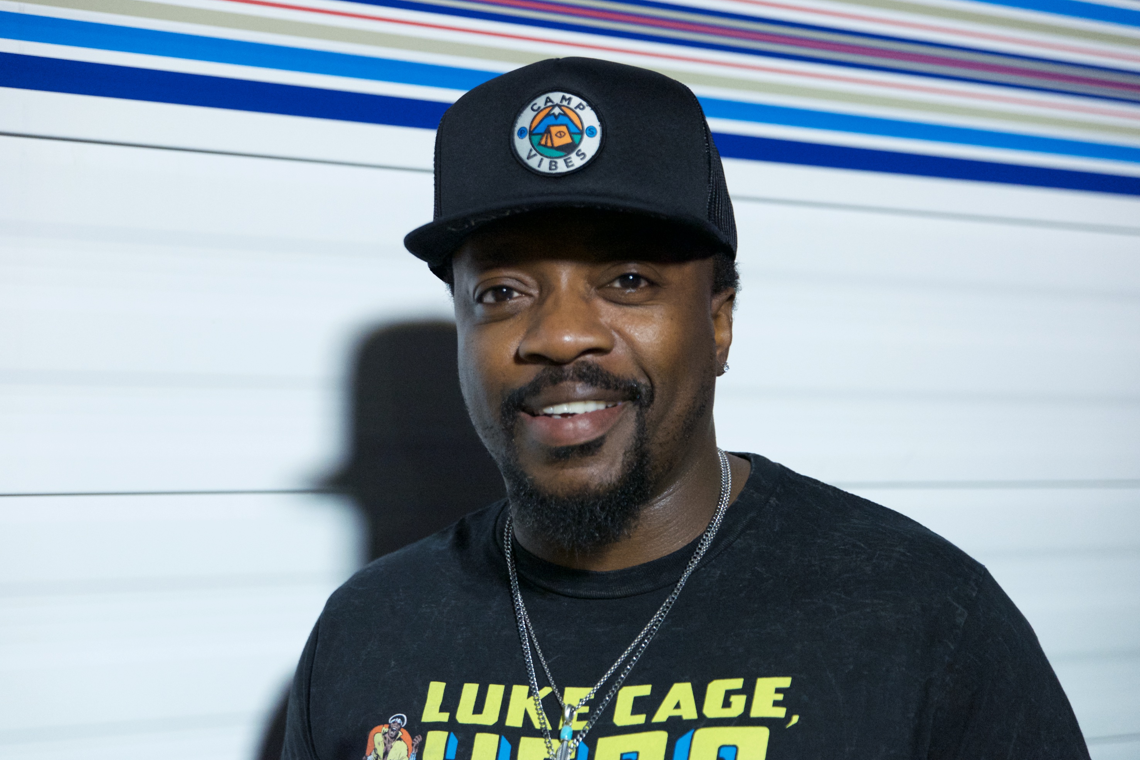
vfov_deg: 18.9
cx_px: 566
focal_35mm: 72
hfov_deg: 28.1
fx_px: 2280
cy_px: 378
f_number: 3.8
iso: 6400
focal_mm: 71
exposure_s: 1/100
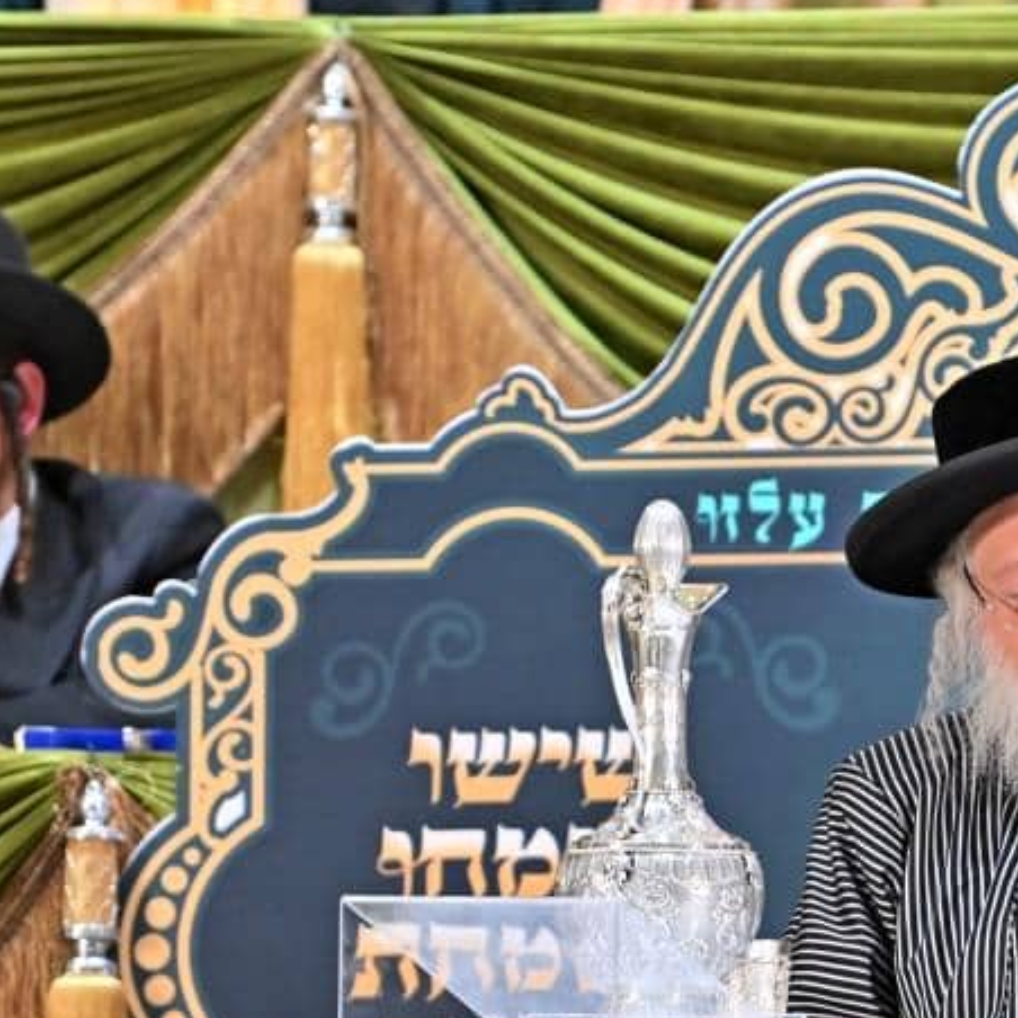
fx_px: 19231
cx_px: 1041
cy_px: 734
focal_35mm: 578
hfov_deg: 3.0
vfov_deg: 3.0
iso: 1000
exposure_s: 1/250
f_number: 2.8
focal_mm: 200
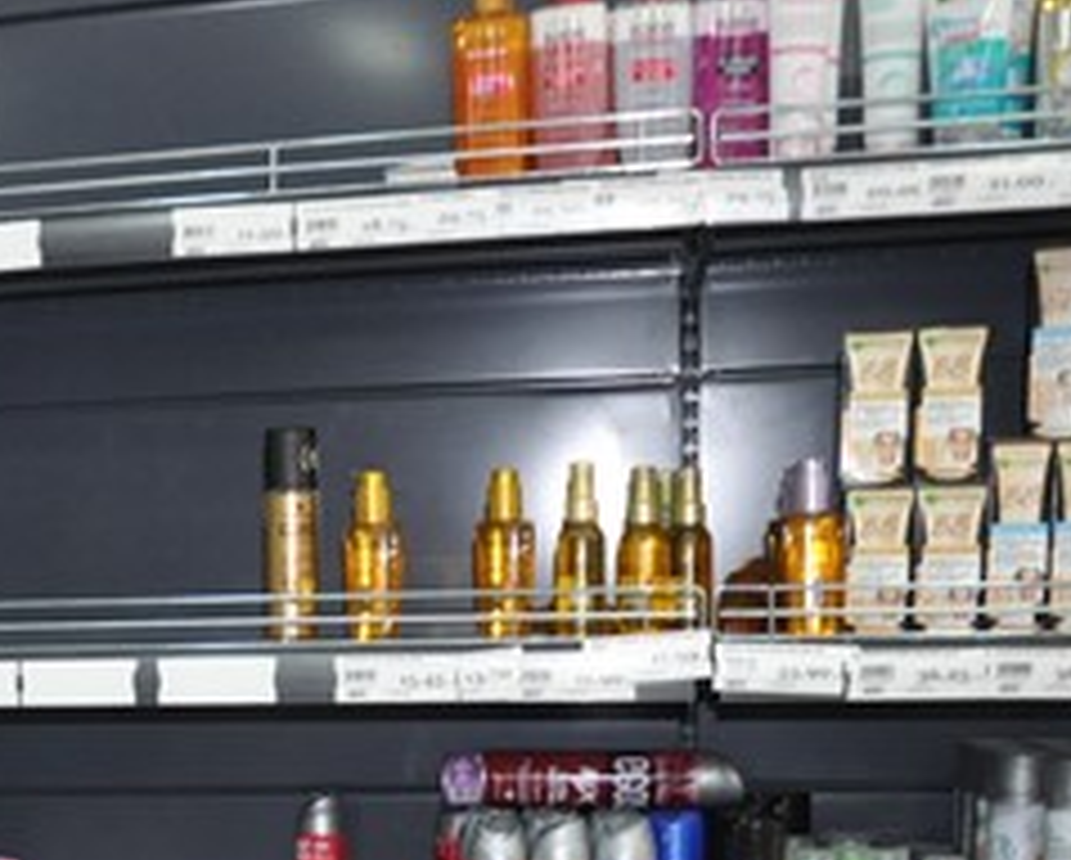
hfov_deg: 25.2
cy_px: 896
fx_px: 2190
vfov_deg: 21.3
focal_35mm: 69
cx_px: -153
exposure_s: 1/60
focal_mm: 18
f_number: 4.5
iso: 1250
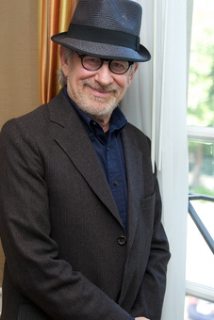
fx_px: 891
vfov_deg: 20.4
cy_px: 168
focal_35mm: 100
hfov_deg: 13.7
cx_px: 90
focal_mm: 85
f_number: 6.3
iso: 500
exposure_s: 1/60
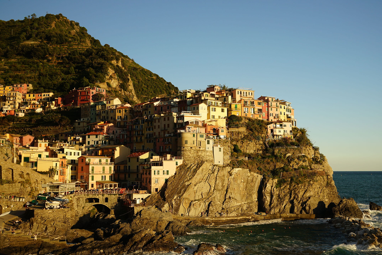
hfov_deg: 51.9
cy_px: 129
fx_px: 393
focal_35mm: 37
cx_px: 196
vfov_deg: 35.9
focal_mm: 33
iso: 100
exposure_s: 1/80
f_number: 8
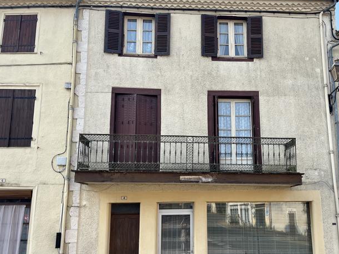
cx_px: 209
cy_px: 150
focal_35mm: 34
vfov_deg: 41.6
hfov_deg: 53.4
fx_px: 333
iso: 50
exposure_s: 1/1252
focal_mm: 5.1
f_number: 1.6
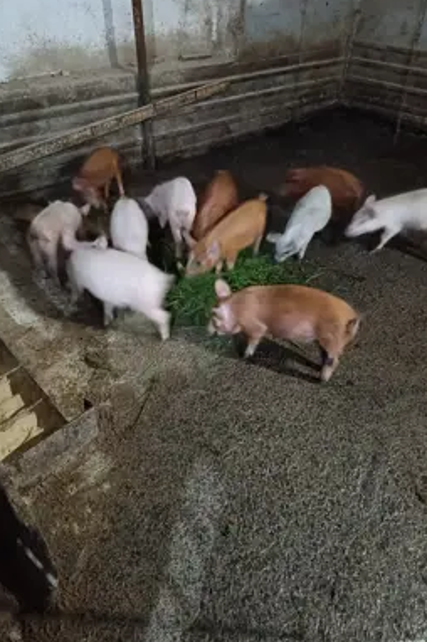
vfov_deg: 71.6
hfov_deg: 51.1
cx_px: 195
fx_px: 446
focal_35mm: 25
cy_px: 316
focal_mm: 6.14
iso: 8000
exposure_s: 1/20
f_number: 1.6
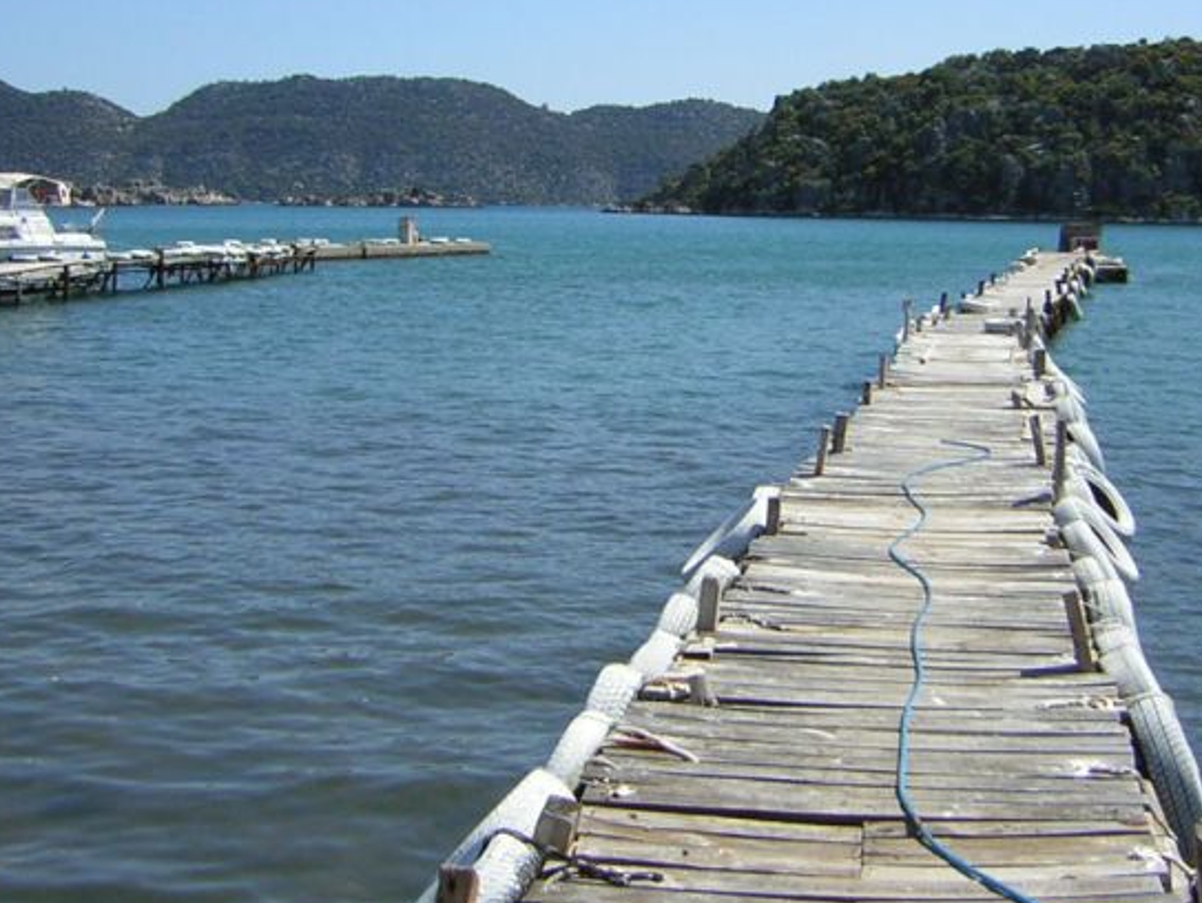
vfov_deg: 27.4
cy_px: 321
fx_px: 1842
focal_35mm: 53
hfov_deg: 35.8
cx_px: 790
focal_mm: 4.7
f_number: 5.2
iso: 50
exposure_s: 1/465
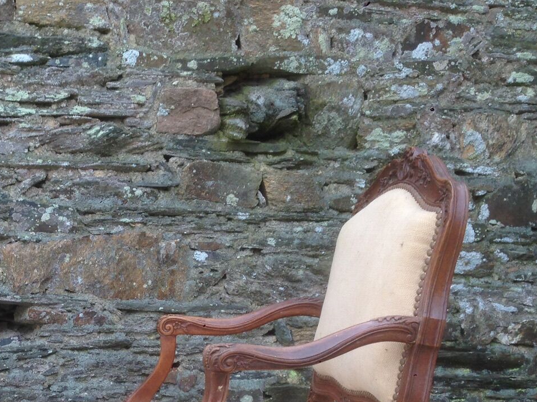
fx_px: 1101
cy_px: 422
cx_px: 21
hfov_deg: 26.2
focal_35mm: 71
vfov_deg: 20.0
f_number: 2.4
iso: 50
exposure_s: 1/219
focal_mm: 4.12
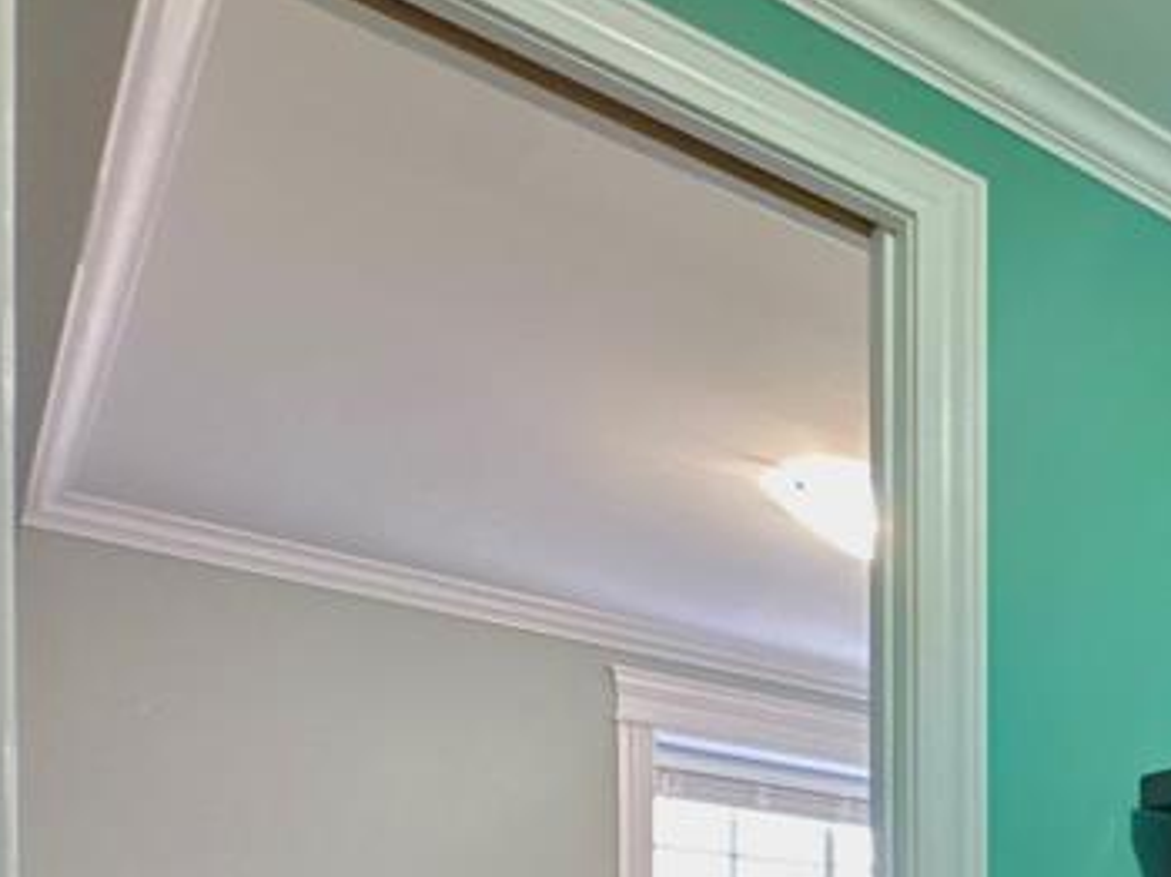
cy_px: 1095
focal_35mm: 41
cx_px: 1670
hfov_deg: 30.5
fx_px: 1386
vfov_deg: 29.4
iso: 1000
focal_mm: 2.22
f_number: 2.2
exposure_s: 1/60
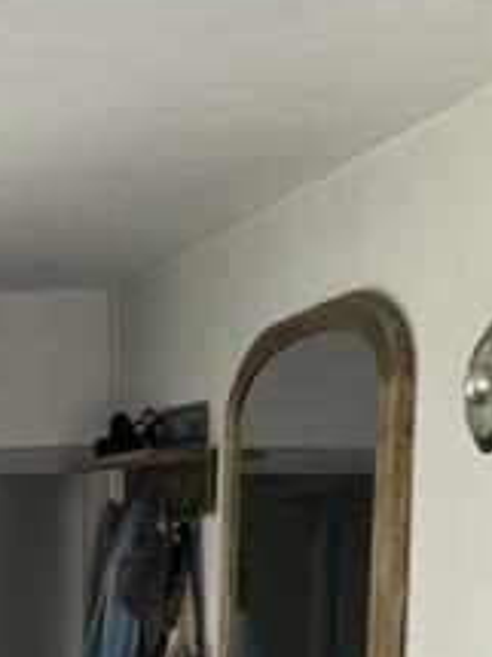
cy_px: 1280
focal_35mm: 124
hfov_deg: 11.7
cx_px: -113
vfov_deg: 13.7
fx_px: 2352
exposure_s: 1/119
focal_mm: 5.96
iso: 125
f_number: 1.6
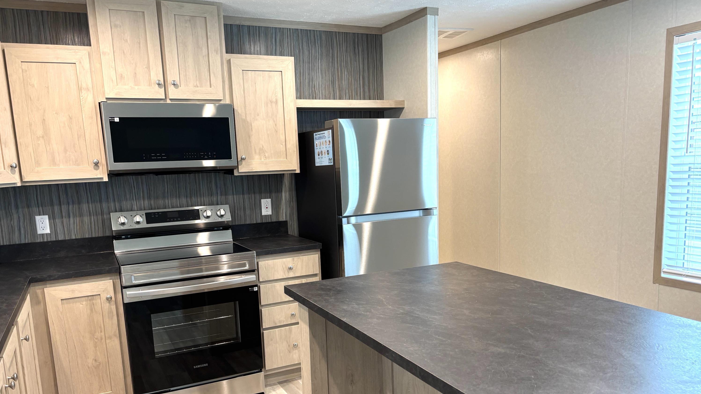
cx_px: 348
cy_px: 248
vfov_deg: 39.9
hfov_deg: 66.1
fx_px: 539
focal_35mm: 29
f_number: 1.6
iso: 125
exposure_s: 1/60
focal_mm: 5.96
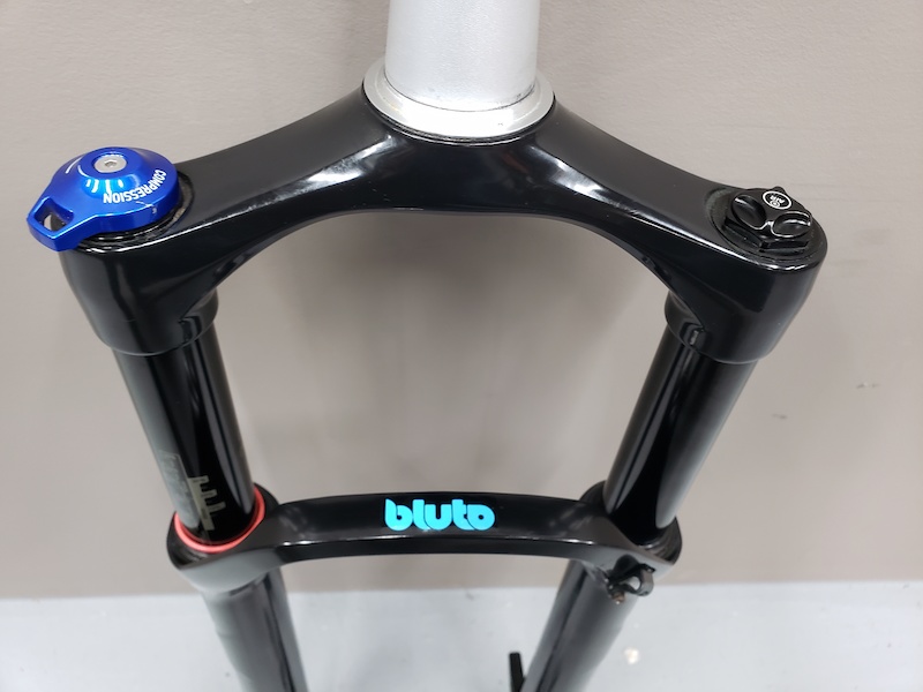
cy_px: 346
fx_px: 693
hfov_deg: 67.3
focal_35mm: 26
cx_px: 462
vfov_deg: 53.1
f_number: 2.4
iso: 250
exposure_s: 1/30
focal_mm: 4.3
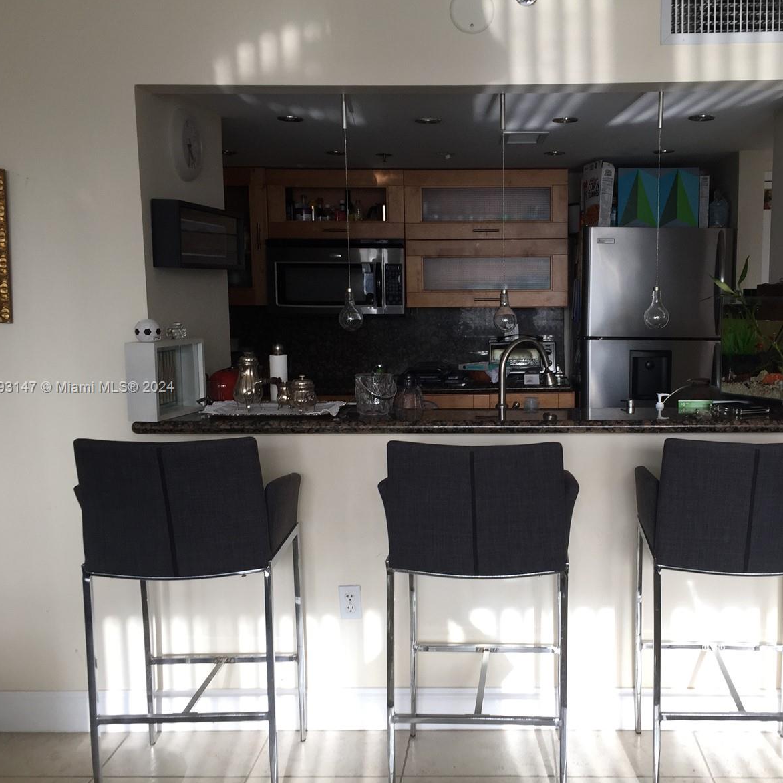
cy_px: 388
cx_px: 495
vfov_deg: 47.2
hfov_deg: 46.8
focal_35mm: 35
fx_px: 896
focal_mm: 4.15
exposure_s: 1/60
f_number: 2.2
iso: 32
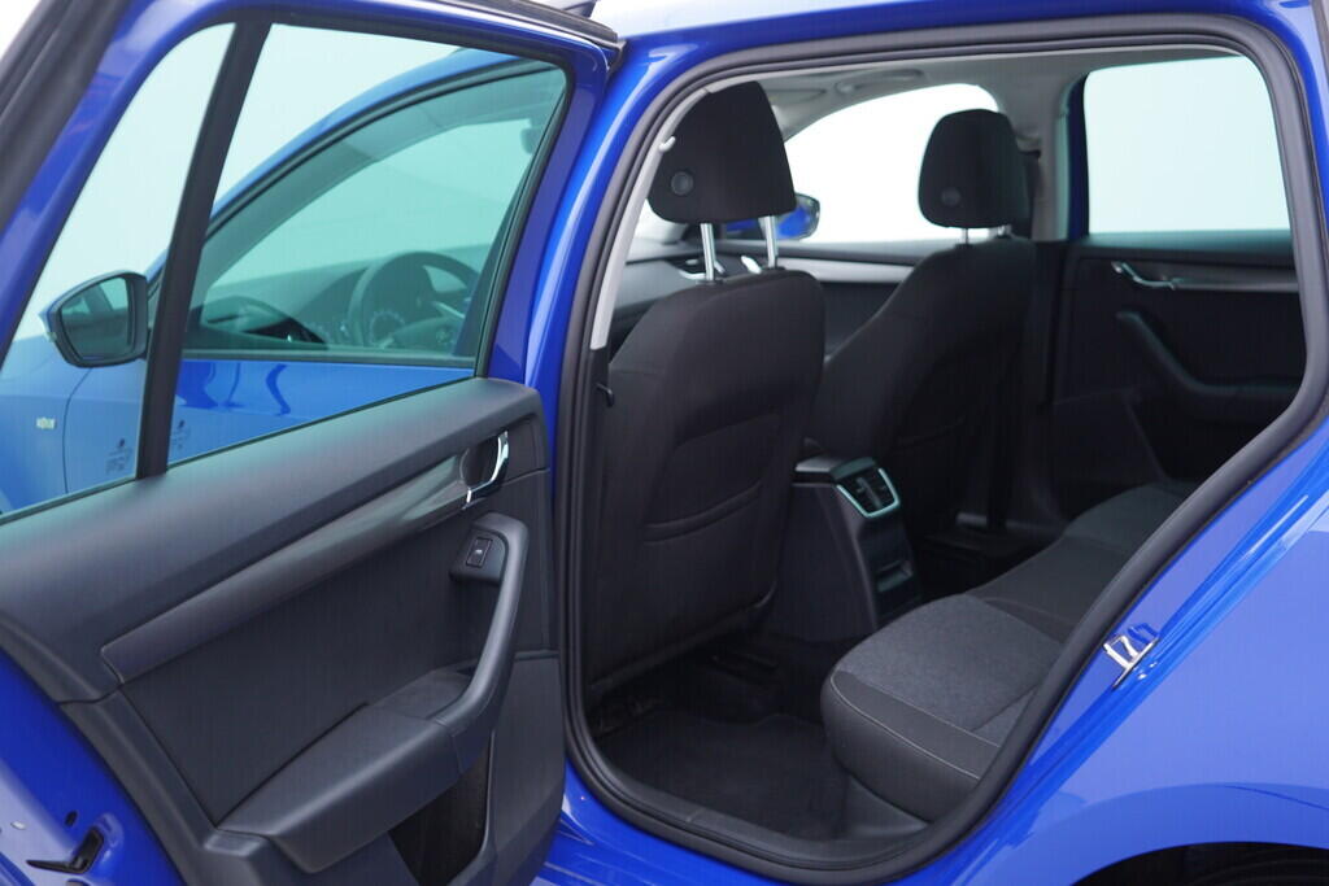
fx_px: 1329
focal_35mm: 36
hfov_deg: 53.1
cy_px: 443
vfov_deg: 36.9
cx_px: 664
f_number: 2.8
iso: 160
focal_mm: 24
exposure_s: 1/40
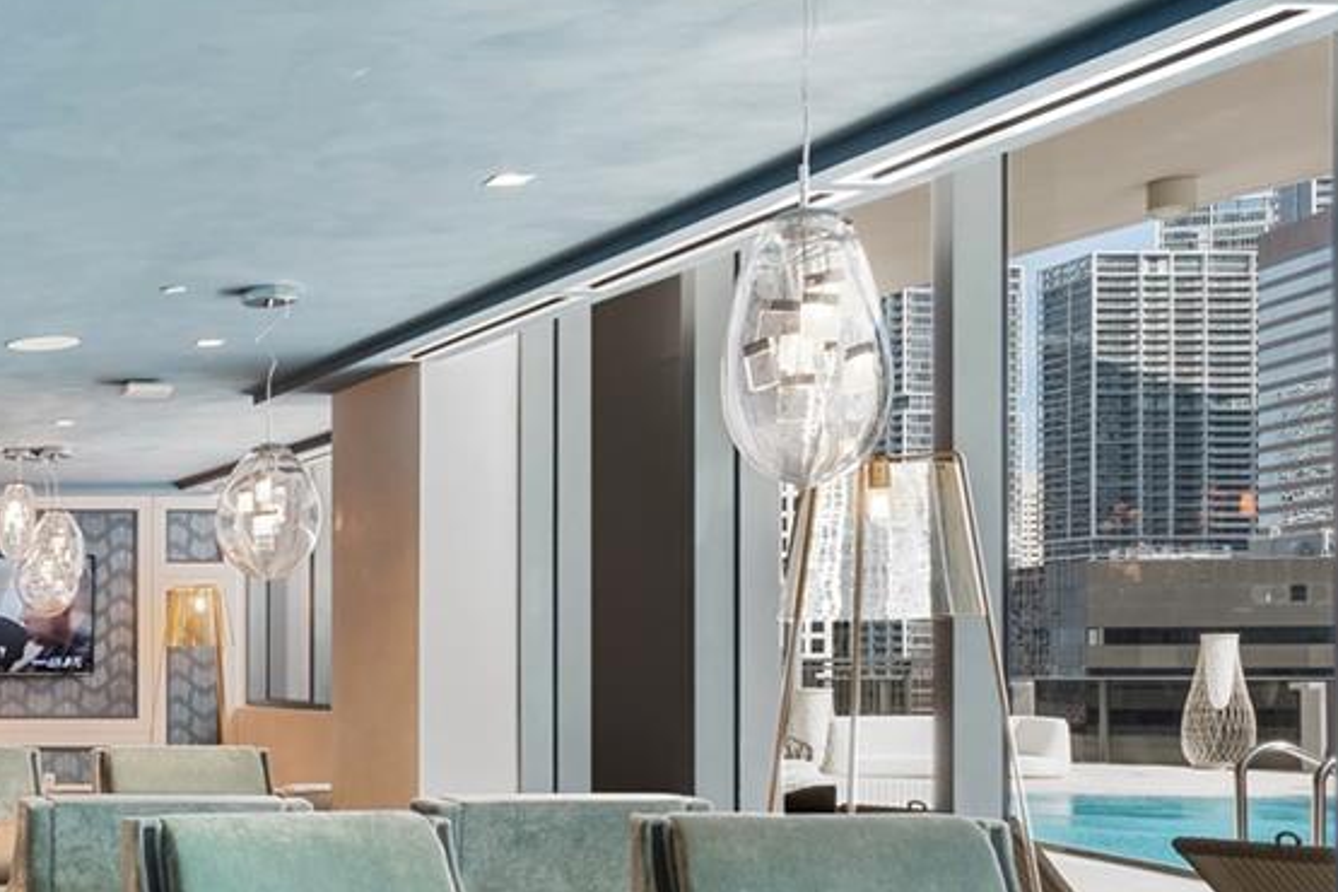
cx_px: -400
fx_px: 1821
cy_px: 833
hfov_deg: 31.3
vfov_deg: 26.4
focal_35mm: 49
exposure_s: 1/2.5
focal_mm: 17
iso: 200
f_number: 11
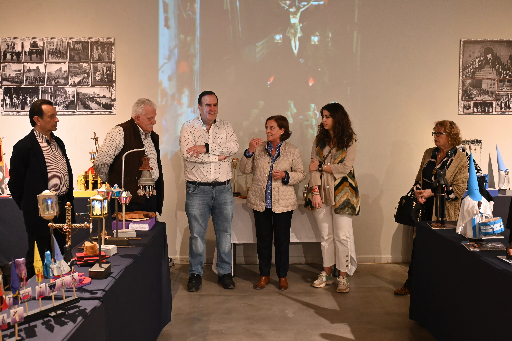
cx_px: 256
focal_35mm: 38
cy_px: 170
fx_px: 533
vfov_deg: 35.5
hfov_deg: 51.3
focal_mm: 25
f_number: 4.2
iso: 1600
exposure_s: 1/50
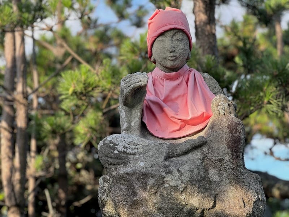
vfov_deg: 19.1
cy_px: 108
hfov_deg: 25.3
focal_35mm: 77
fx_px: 643
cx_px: 144
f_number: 2.8
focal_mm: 9
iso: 32
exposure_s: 1/121
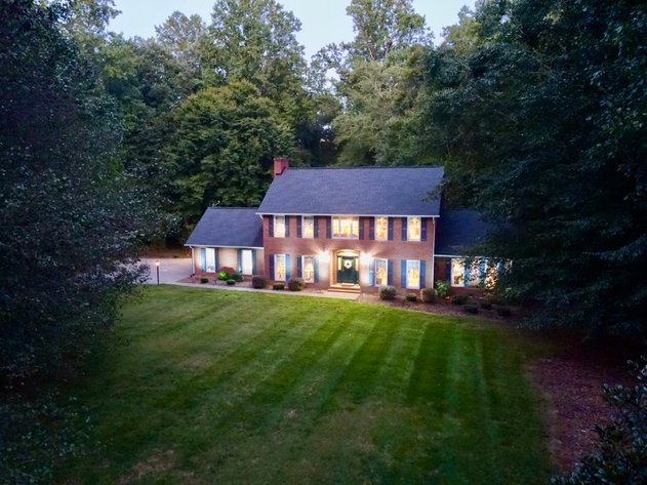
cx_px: 324
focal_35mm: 24
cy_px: 242
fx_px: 448
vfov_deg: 56.8
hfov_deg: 71.6
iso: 1860
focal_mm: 4.5
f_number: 2.8
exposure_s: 1/3
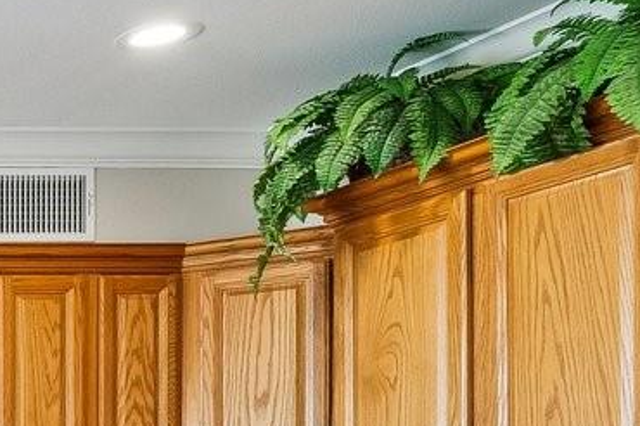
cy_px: 550
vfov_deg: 17.7
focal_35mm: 72
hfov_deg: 17.6
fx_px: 1279
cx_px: -702
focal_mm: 13
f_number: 8
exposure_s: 1/50
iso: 640
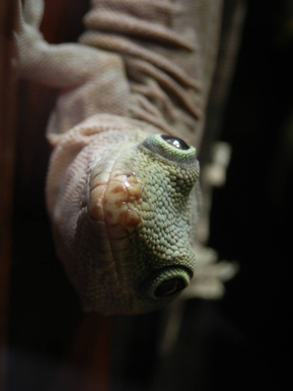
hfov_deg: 22.3
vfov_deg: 29.4
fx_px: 745
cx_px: 146
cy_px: 196
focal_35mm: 66
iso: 200
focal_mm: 11.9
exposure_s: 1/6
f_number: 4.4
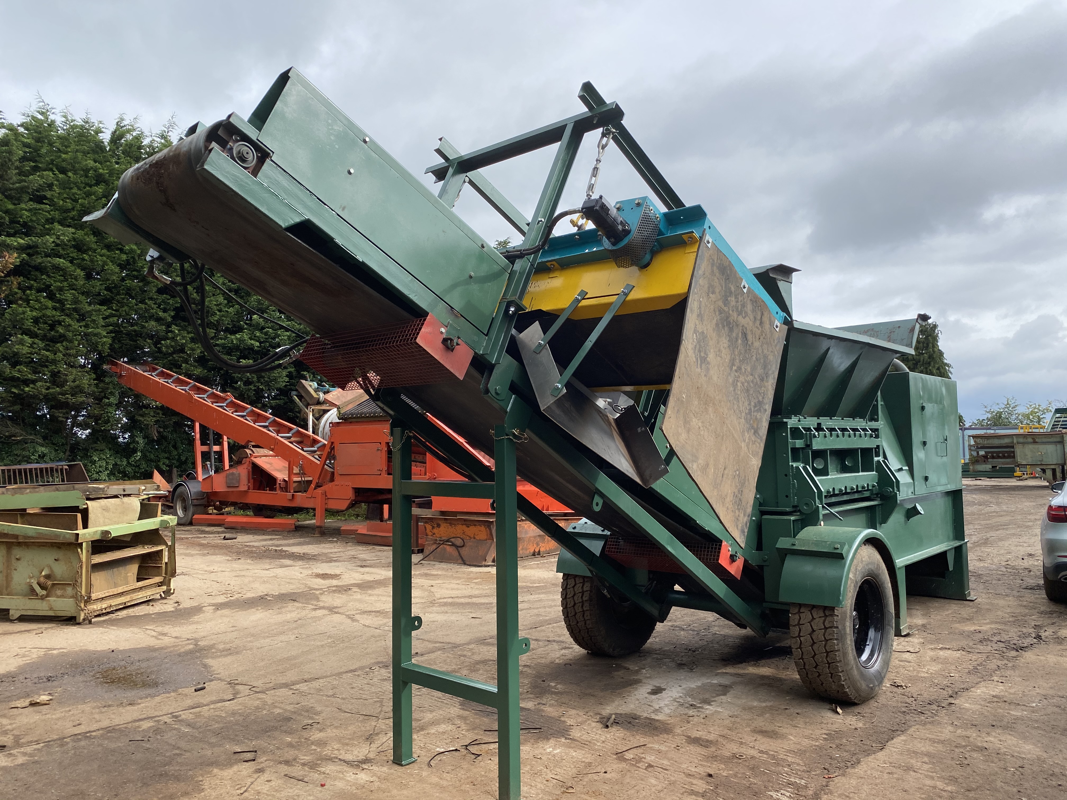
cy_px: 400
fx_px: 801
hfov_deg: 67.3
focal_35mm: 26
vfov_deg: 53.1
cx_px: 534
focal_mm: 4.25
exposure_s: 1/1346
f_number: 1.8
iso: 32
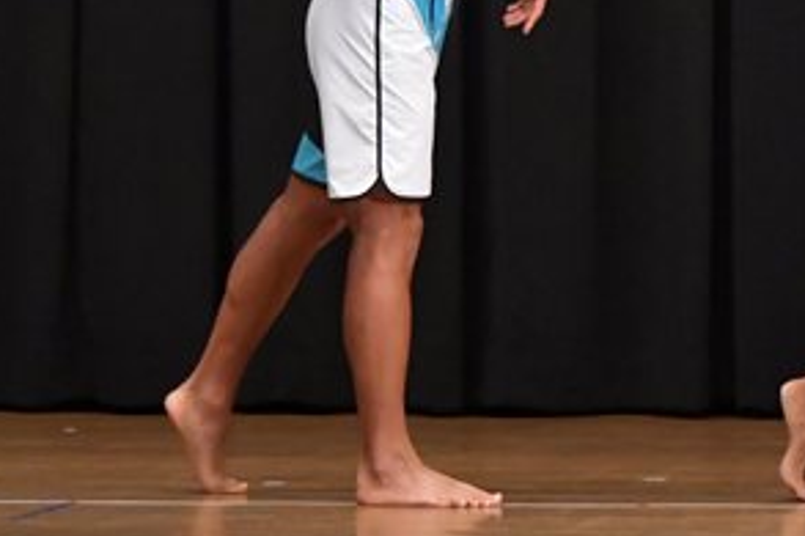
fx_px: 11040
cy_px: 36
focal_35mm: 494
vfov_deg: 2.8
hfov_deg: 4.2
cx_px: 784
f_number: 5.6
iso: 6400
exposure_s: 1/400
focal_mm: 125
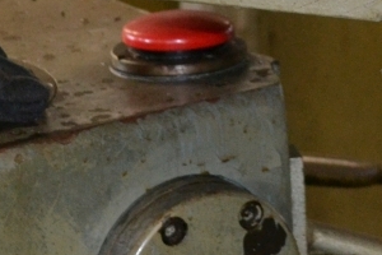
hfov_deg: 10.3
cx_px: 576
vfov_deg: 6.9
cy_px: -234
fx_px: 2037
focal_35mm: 192
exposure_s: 1/60
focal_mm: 24
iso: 1100
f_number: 4
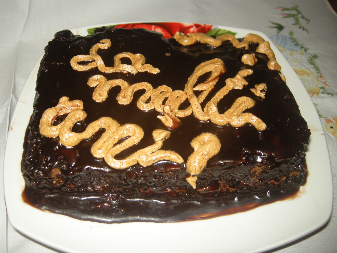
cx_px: 168
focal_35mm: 35
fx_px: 341
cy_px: 126
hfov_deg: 52.6
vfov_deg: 40.7
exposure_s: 1/60
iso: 64
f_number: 2.7
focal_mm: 7.5
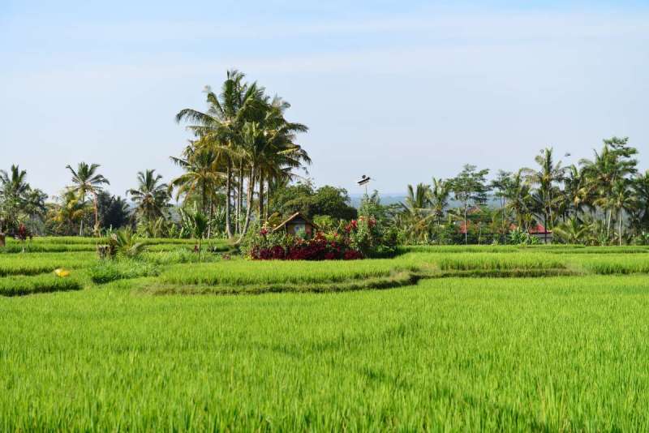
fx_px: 1262
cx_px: 324
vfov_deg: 19.5
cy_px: 216
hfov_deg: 28.8
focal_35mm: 70
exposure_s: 1/400
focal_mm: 70
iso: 100
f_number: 5
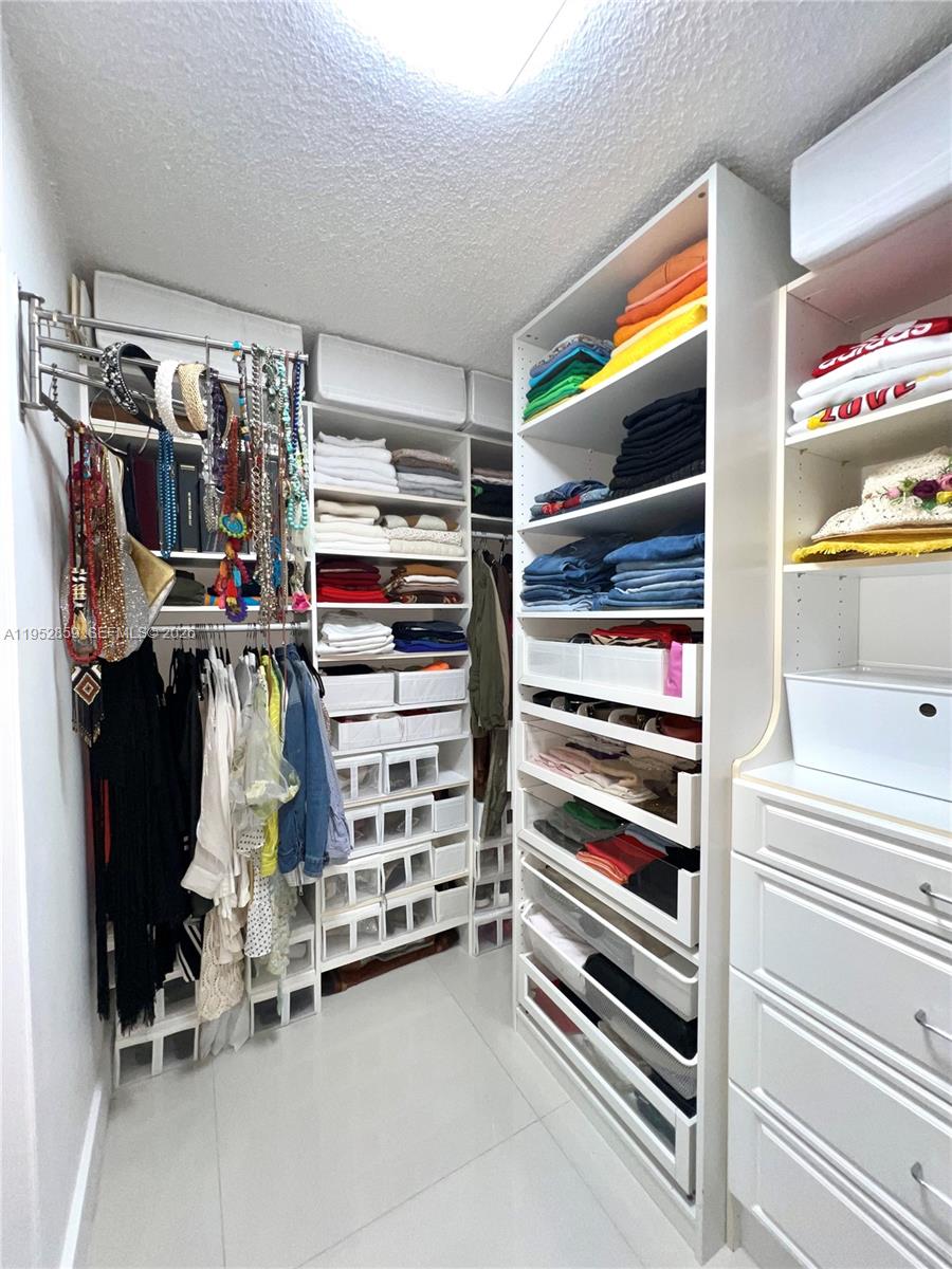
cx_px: 476
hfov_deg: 89.9
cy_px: 634
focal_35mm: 13
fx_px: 477
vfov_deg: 106.2
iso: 80
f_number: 1.8
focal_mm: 1.57
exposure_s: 1/60
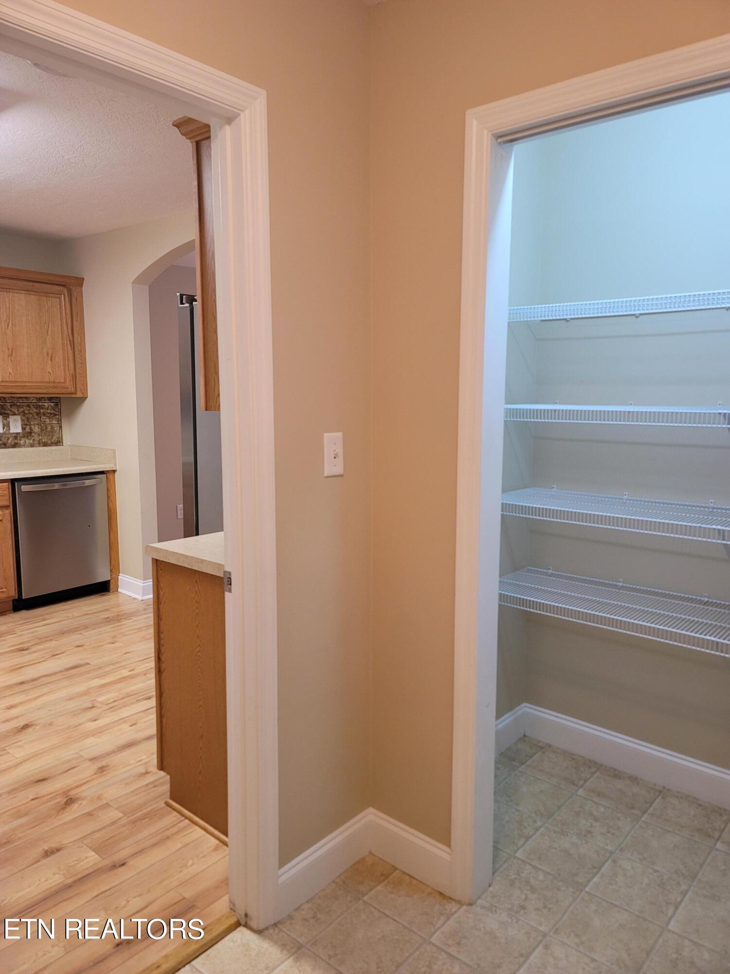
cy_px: 487
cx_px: 365
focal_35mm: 25
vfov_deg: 69.4
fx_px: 703
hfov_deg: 54.9
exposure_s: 1/60
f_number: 1.8
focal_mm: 7
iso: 250
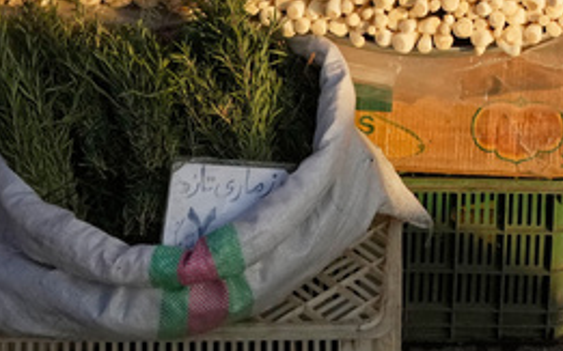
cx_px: 643
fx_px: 1473
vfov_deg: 12.0
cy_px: -369
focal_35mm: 96
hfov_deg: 20.5
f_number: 10
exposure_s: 1/2000
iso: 1600
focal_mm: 24
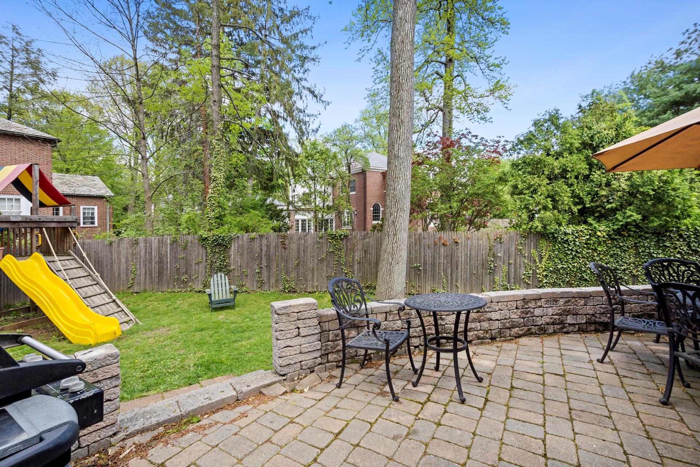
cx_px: 350
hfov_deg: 100.4
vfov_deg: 77.3
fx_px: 292
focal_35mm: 15
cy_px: 234
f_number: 8
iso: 100
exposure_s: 1/80
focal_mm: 10
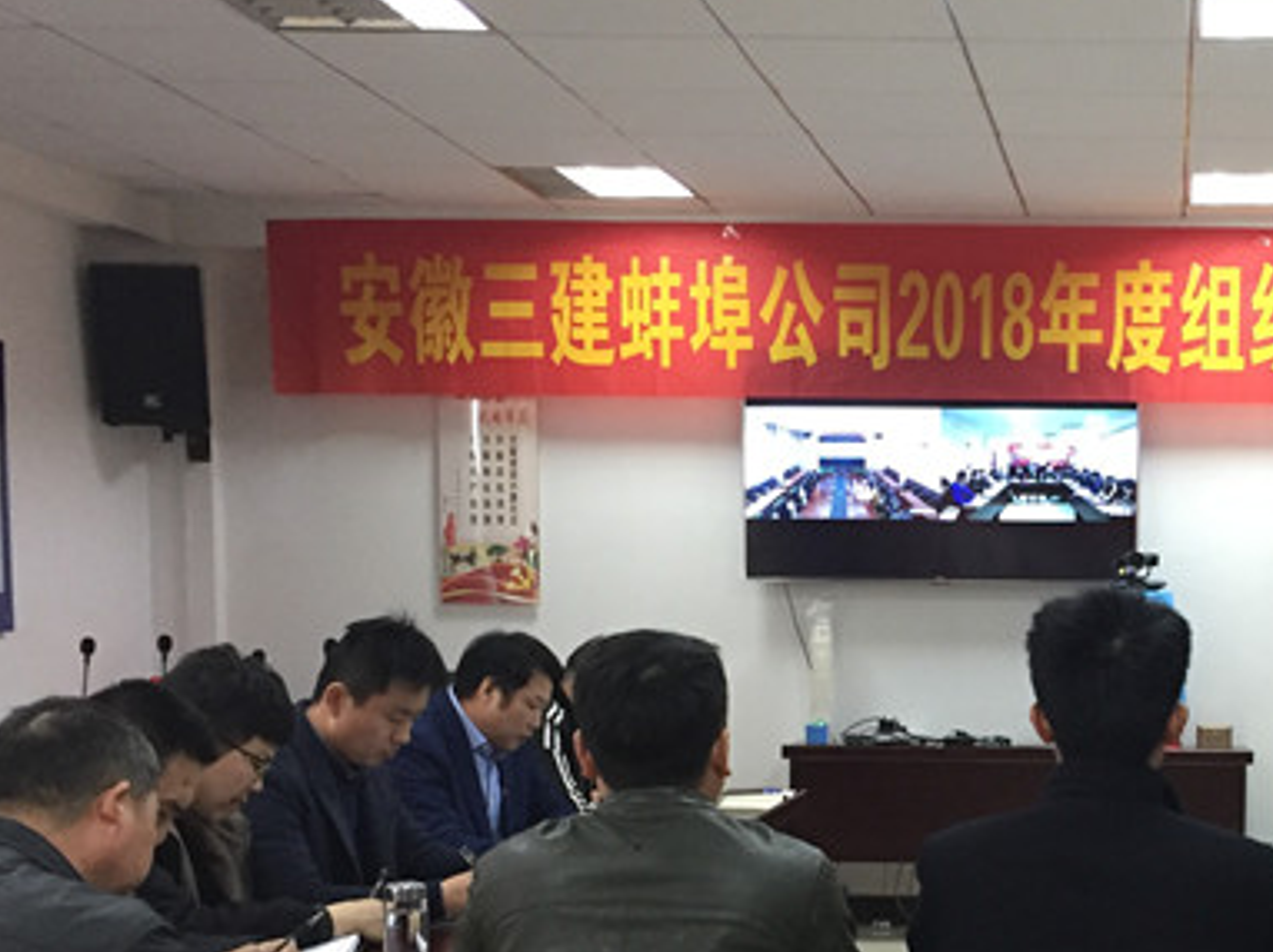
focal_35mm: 57
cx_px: 1106
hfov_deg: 32.4
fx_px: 2095
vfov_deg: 25.1
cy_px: 779
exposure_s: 1/33
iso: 200
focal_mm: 4.15
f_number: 2.2
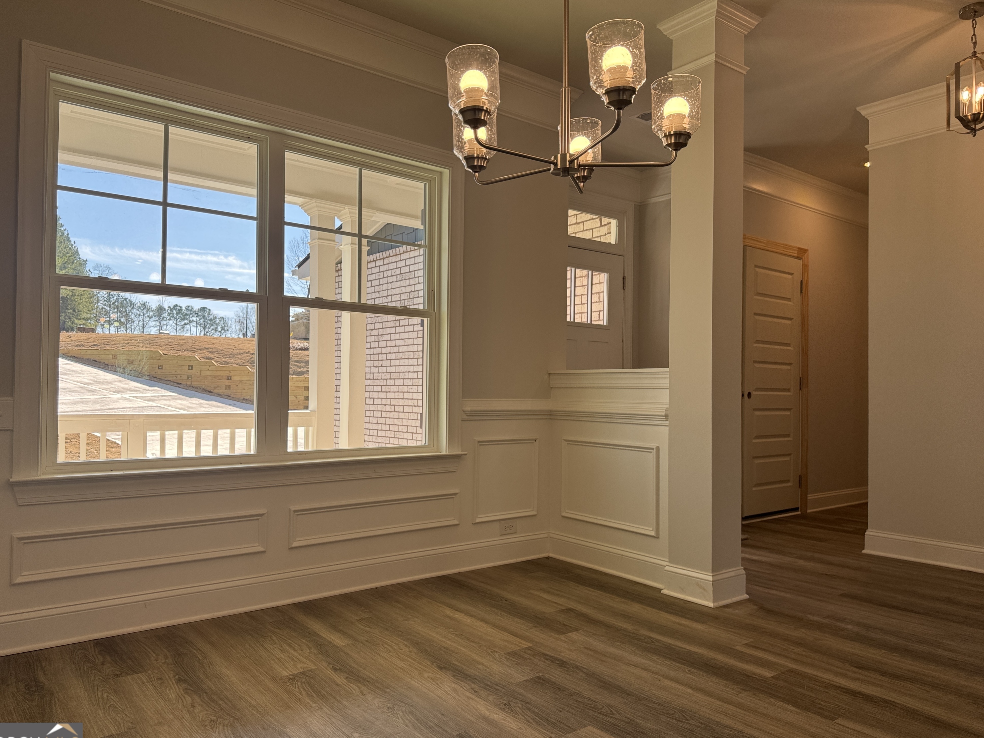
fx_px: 711
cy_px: 377
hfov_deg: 69.4
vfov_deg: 54.9
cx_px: 480
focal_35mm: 25
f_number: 1.78
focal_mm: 6.76
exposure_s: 1/567
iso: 80
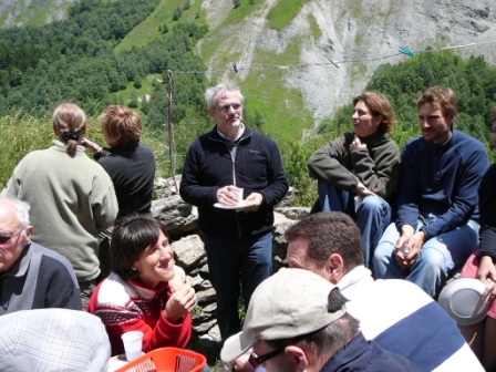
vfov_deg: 40.7
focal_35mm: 35
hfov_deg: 52.6
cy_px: 186
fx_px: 502
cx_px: 248
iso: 80
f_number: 2.8
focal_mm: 5.2
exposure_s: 1/640
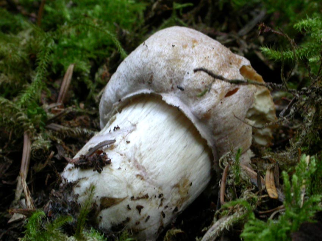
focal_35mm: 143
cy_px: 120
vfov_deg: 10.4
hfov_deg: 13.8
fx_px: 1331
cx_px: 161
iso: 200
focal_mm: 29.7
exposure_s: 1/4
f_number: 9.8
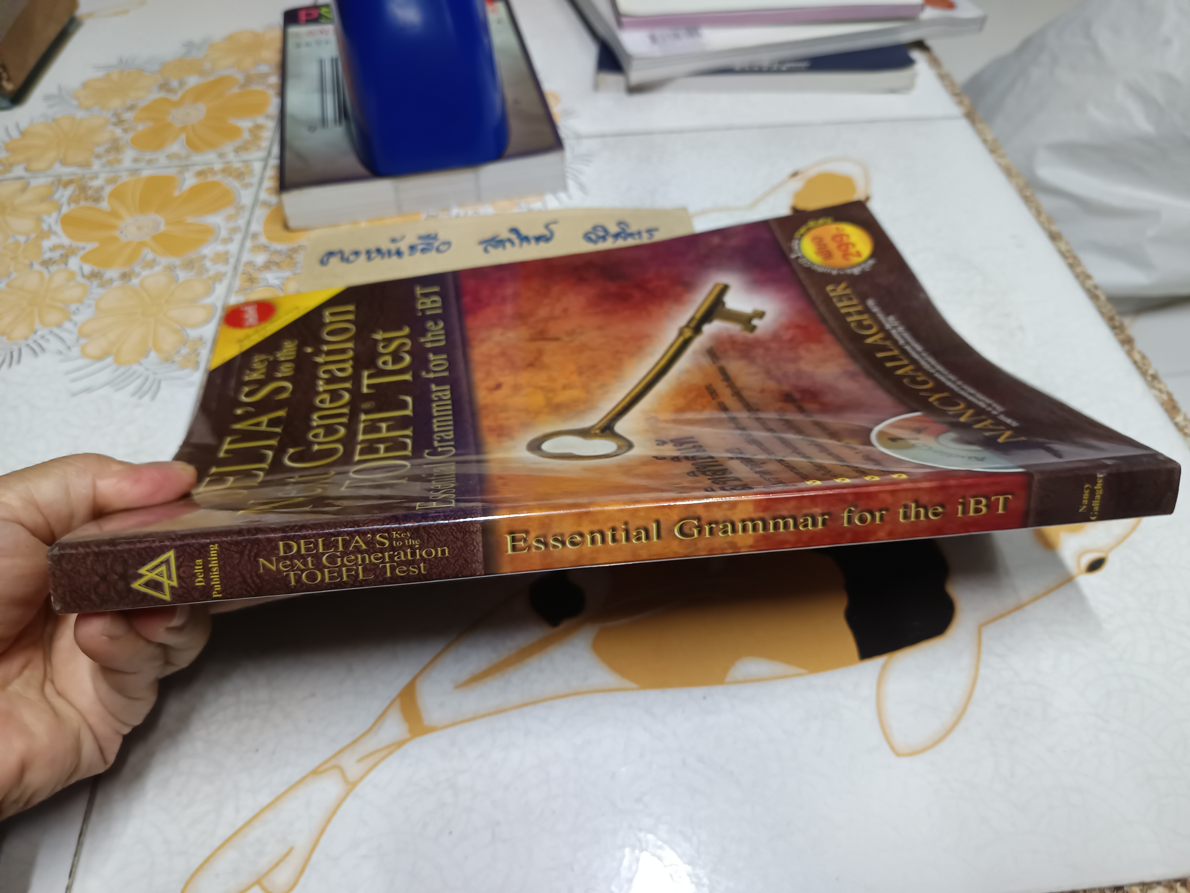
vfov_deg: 56.8
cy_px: 446
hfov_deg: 71.6
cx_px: 595
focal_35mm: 24
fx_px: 825
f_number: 1.7
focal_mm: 5.31
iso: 1029
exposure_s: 1/25
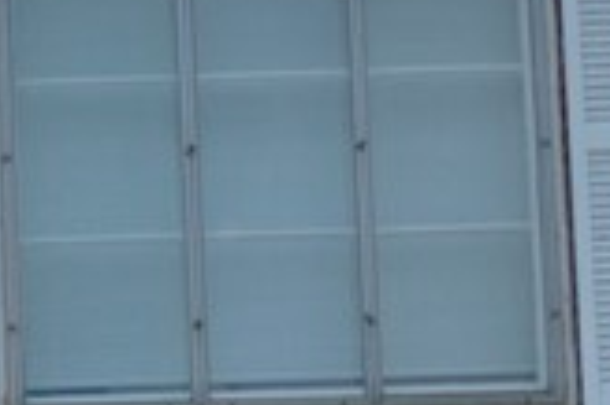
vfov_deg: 4.4
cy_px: 632
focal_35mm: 308
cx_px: -288
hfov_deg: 6.6
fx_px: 5219
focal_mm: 31
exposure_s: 1/60
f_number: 4
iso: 450
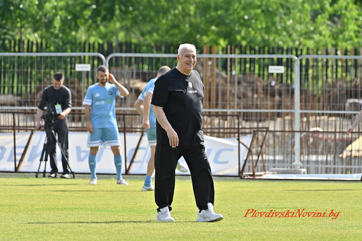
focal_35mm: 480
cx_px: 181
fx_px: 4822
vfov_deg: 2.9
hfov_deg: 4.3
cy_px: 120
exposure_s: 1/1600
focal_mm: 480
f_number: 9
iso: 1400
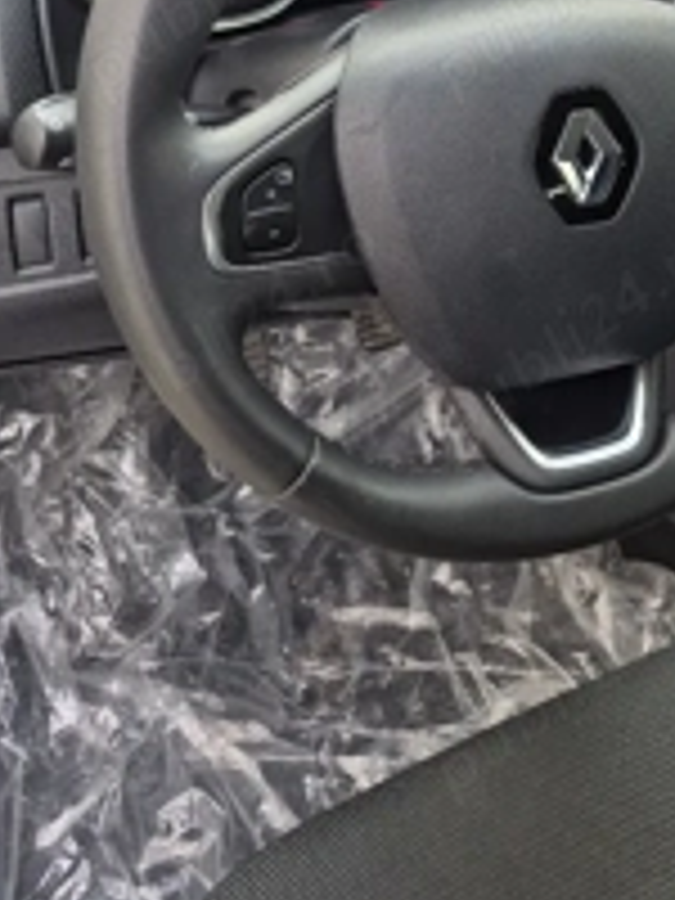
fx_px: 1196
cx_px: 670
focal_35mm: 46
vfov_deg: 37.6
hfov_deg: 29.5
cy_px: 36
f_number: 1.8
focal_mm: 5.4
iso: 160
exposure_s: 1/182
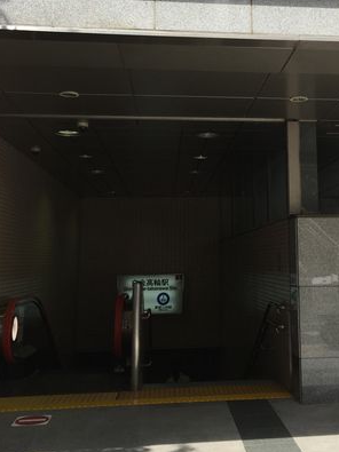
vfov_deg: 39.9
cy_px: 145
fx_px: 614
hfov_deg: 30.4
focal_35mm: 47
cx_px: 253
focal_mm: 4.15
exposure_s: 1/1276
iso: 32
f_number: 2.2
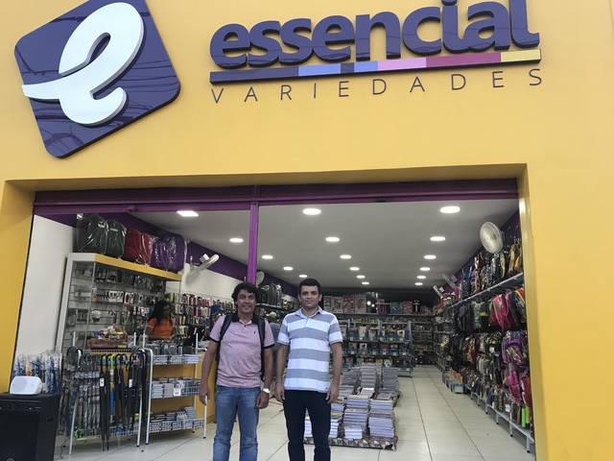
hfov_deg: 63.4
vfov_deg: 49.7
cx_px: 307
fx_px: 497
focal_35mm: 28
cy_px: 230
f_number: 1.8
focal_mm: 3.99
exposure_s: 1/24
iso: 40
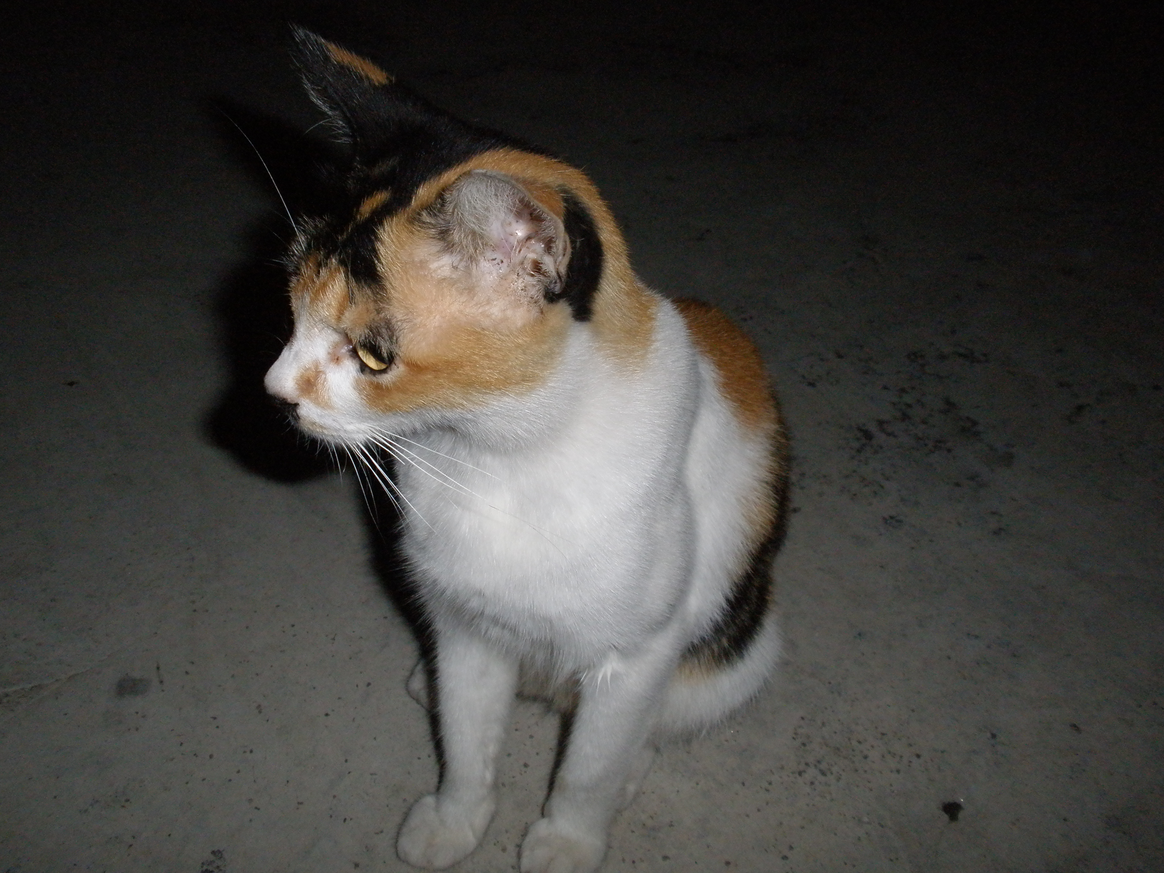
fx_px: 1244
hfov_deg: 50.1
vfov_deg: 38.7
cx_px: 582
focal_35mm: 37
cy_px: 436
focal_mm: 6.6
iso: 200
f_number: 10
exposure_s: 1/30
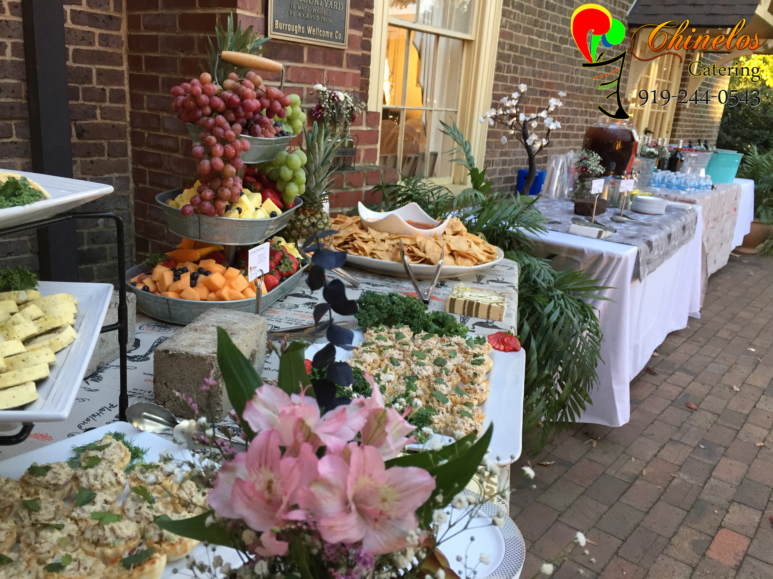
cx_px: 386
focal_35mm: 29
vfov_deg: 48.2
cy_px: 290
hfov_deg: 61.7
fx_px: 648
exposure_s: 1/30
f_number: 2.2
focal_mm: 4.15
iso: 50
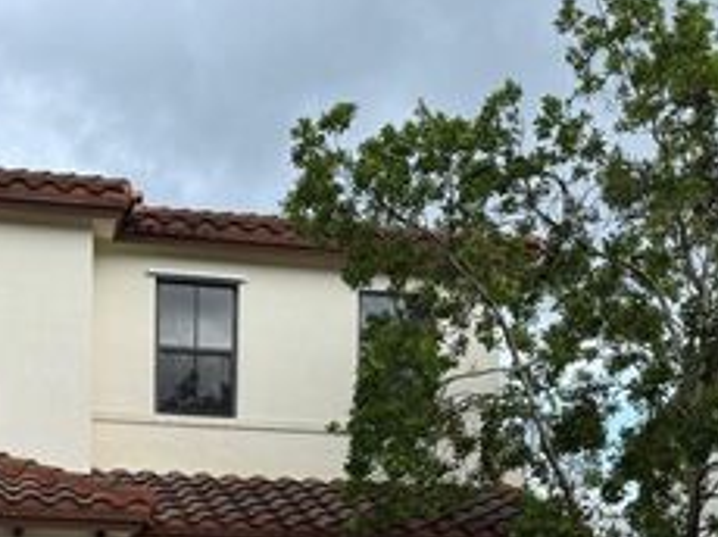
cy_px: 663
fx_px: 1285
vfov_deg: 21.7
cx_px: 203
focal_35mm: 62
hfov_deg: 30.8
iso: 80
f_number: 1.78
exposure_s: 1/2105
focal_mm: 6.76
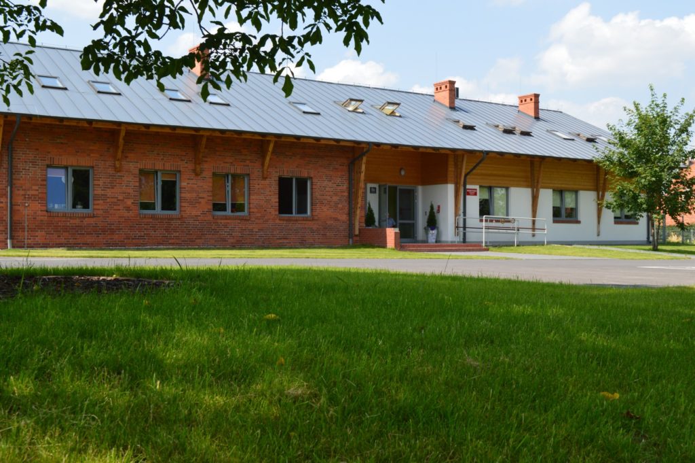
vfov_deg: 34.2
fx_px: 752
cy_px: 232
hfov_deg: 49.6
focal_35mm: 39
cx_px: 348
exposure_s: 1/320
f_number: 10
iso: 400
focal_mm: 26
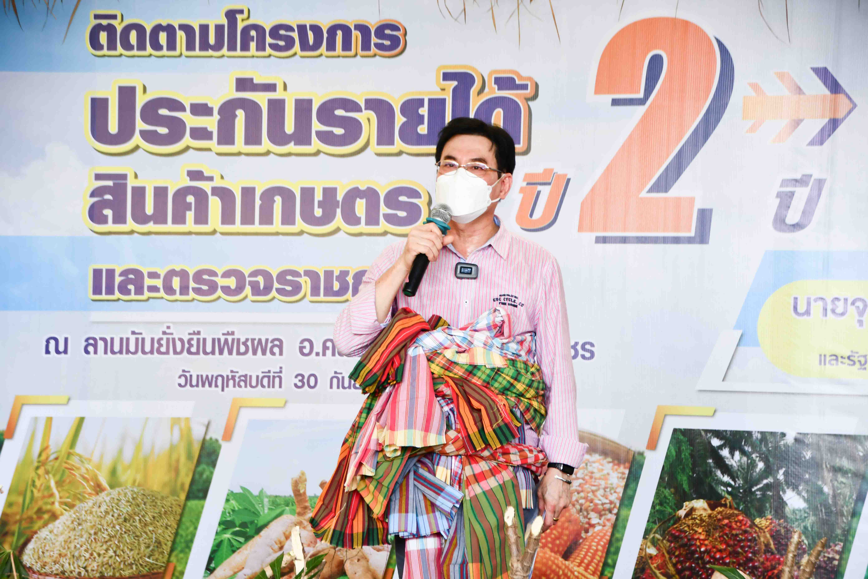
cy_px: 290
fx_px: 2700
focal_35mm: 112
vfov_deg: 12.2
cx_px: 434
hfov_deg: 18.3
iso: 450
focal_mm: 75
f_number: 5.3
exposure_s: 1/60
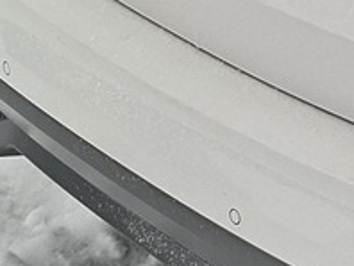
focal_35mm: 167
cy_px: -187
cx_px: 847
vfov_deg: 8.6
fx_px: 1710
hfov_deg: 10.3
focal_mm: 5.54
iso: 50
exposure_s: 1/301
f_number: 1.8
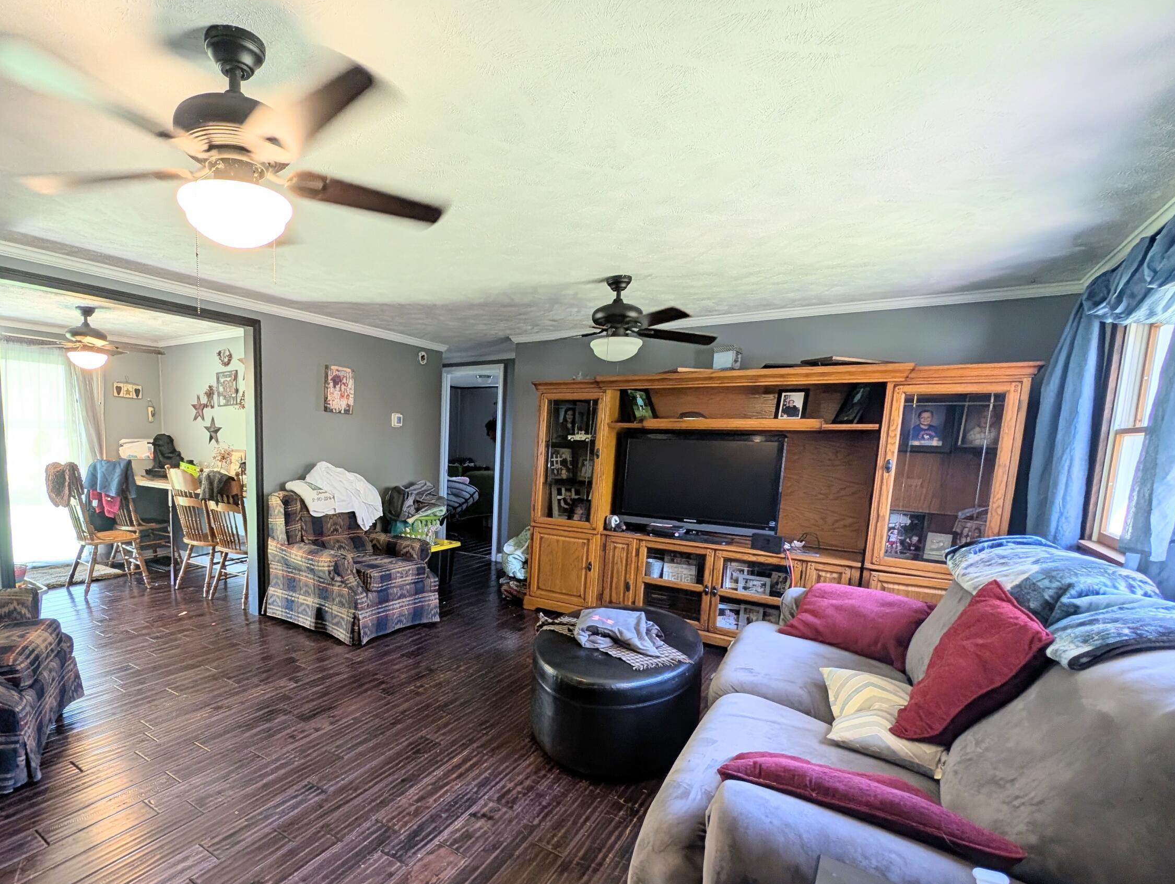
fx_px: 544
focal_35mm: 16
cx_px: 432
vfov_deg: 77.6
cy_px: 519
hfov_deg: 92.3
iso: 112
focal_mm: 2.23
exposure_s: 1/40
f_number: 1.95
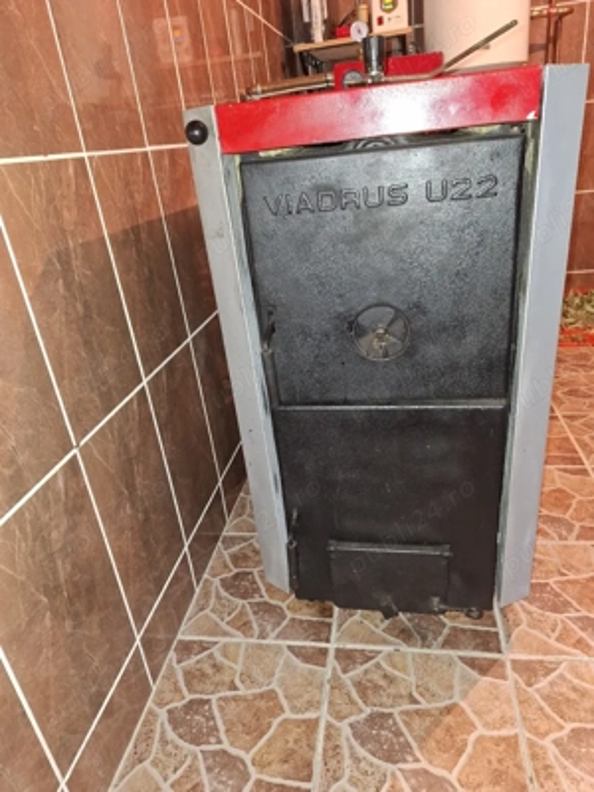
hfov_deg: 58.9
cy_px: 396
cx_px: 297
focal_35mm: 23
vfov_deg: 73.9
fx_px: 526
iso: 400
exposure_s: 1/25
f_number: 1.8
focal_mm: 5.54
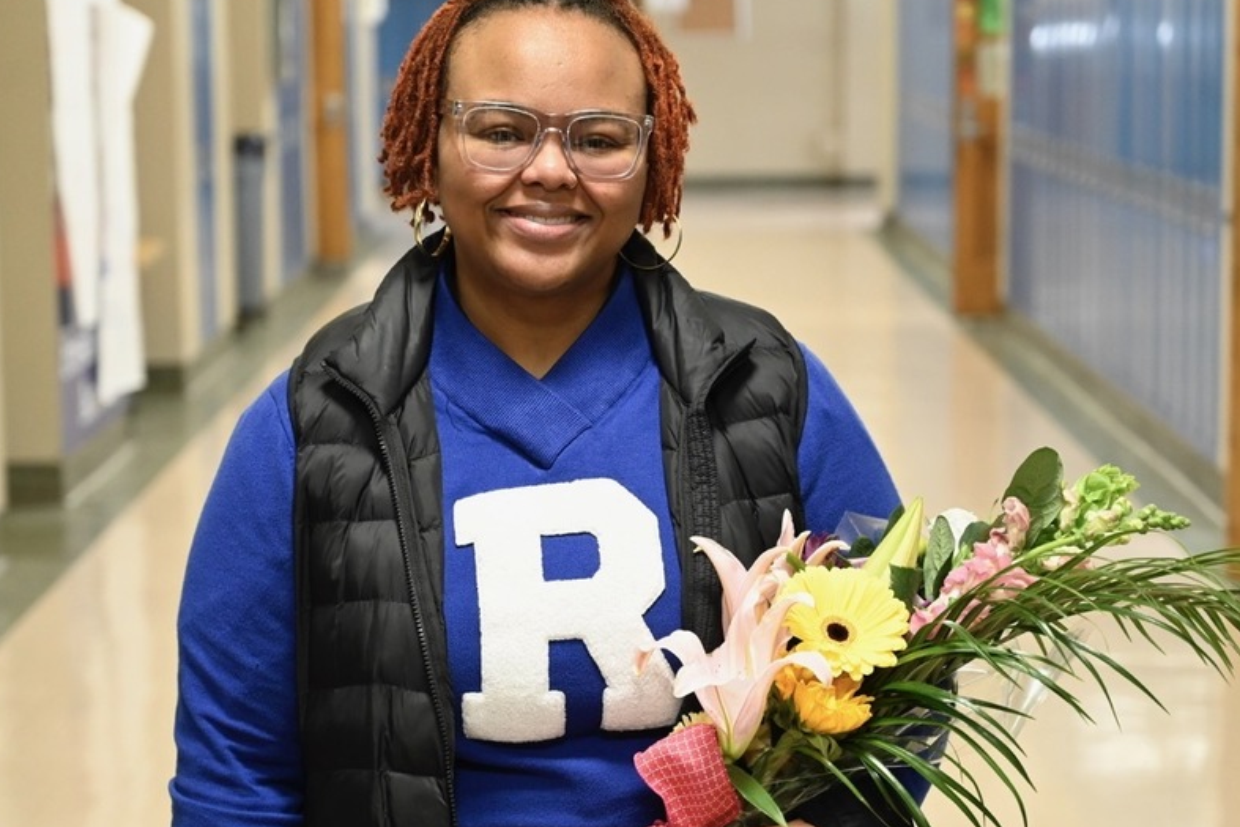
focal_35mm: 91
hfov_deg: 22.4
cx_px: 561
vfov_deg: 15.0
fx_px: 3135
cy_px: 438
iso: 3200
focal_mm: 70
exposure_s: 1/100
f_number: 4
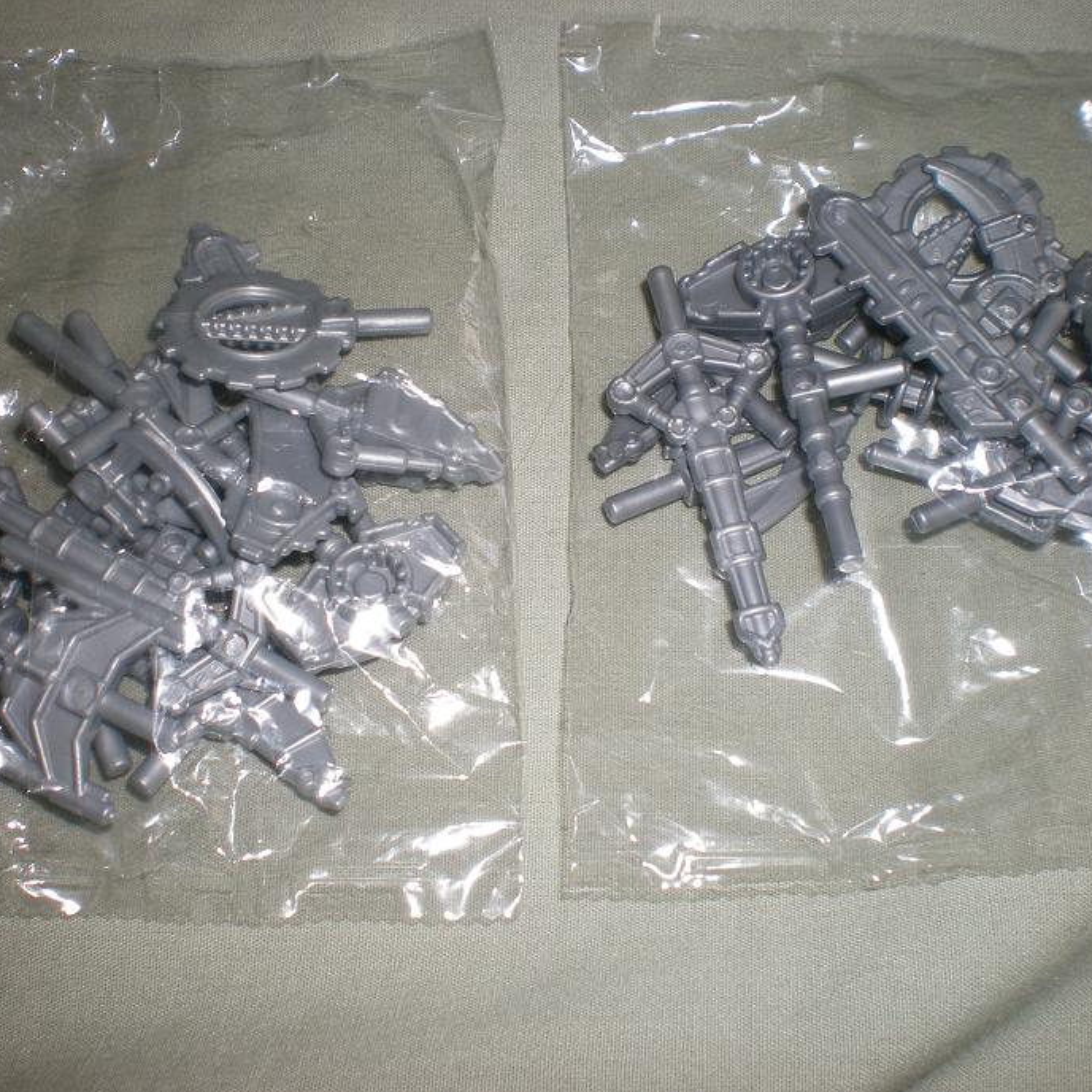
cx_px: 573
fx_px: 1606
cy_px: 548
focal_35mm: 45
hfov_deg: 37.5
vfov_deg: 37.6
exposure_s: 1/60
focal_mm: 6.3
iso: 64
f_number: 4.6
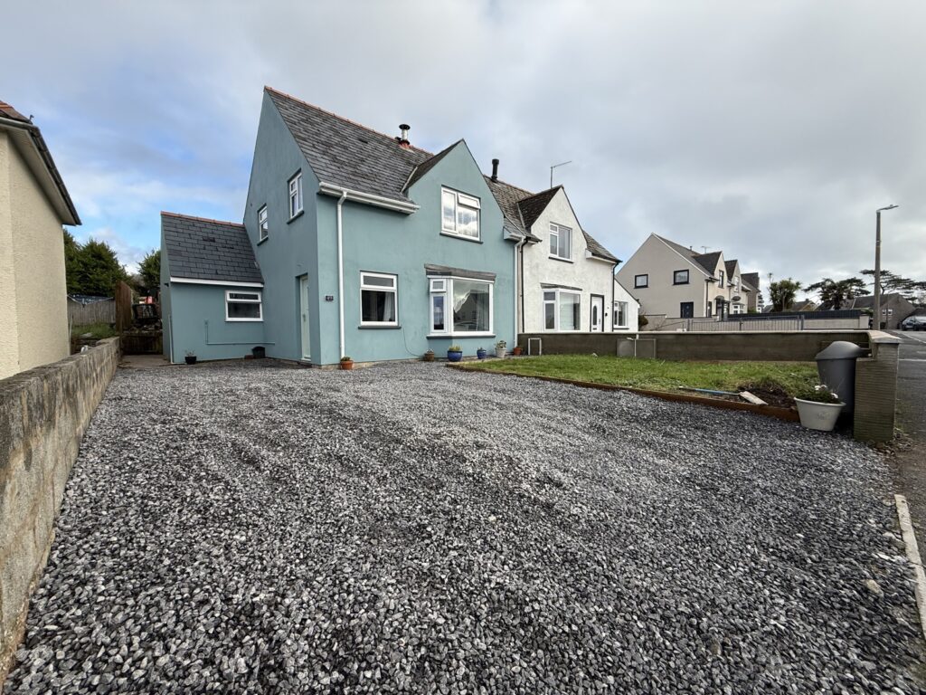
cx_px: 463
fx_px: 375
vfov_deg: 85.7
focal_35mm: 14
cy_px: 348
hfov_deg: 102.1
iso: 50
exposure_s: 1/779
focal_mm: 2.22
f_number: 2.2
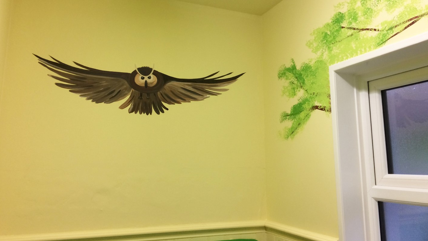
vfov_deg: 36.5
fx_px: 363
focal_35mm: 32
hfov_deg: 61.0
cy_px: 94
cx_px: 213
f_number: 2.2
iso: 50
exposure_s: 1/33
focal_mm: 4.15
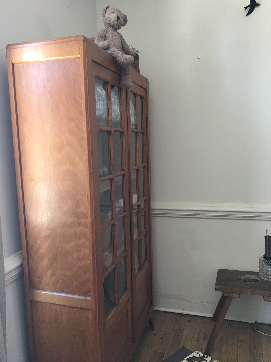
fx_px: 303
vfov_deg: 61.7
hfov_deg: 48.2
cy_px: 181
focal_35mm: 29
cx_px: 136
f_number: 2.2
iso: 80
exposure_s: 1/33
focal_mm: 4.15
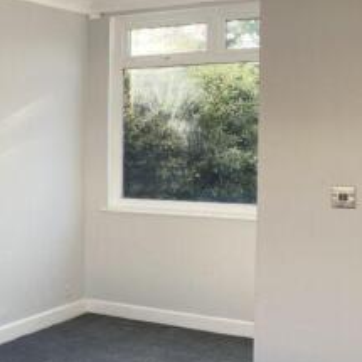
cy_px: 174
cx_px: -50
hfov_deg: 23.9
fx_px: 793
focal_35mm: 67
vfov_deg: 25.7
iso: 32
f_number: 1.8
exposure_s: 1/121
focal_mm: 3.99
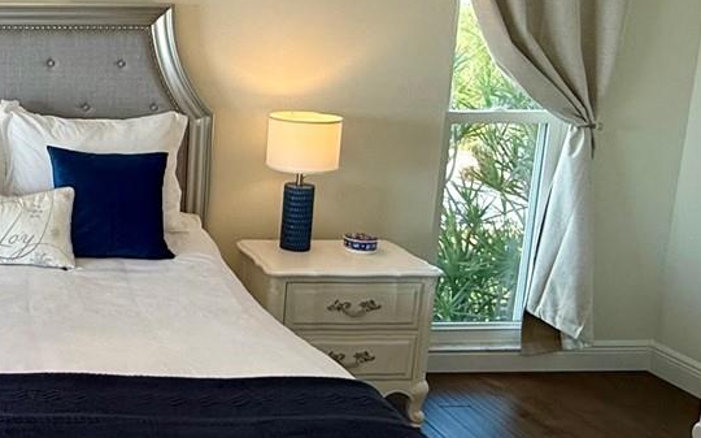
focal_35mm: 44
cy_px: 170
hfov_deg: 39.6
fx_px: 840
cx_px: -8
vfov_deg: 29.1
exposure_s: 1/120
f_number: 2.2
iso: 64
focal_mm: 2.22
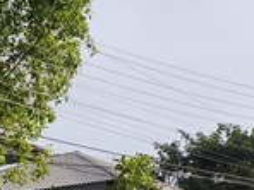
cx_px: 22
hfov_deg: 15.7
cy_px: 226
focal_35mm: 124
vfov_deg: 11.7
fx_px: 910
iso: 80
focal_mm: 5.35
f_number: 1.7
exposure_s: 1/3306
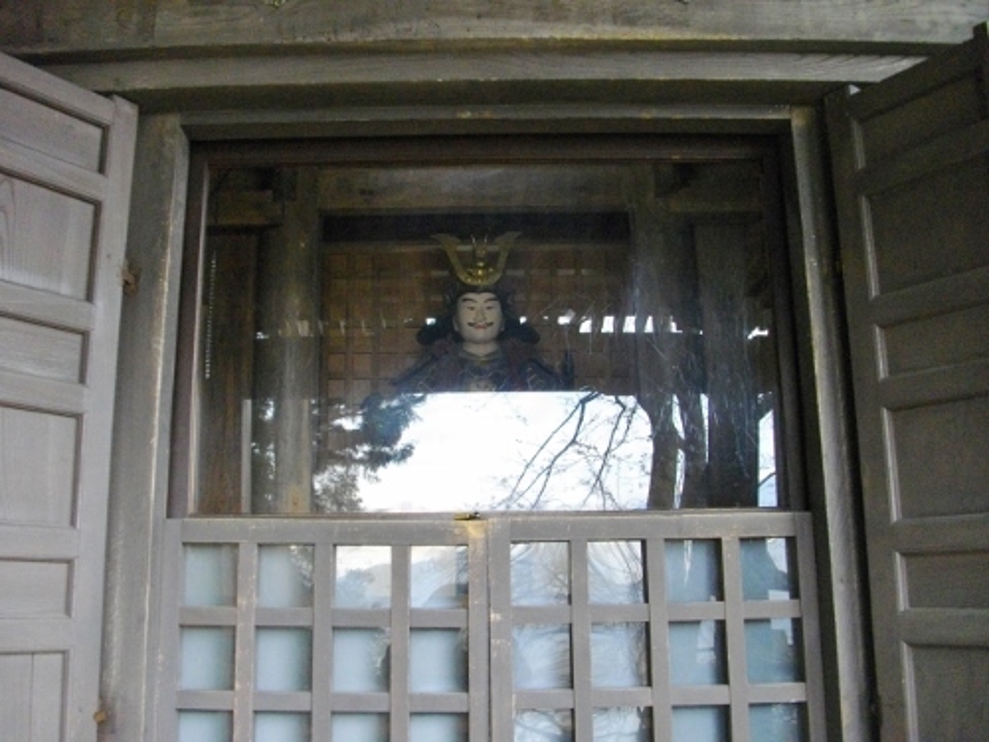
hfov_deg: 56.8
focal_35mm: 32
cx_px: 494
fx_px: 914
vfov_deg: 44.2
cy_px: 371
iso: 409
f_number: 2.9
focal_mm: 5.7
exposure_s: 1/100
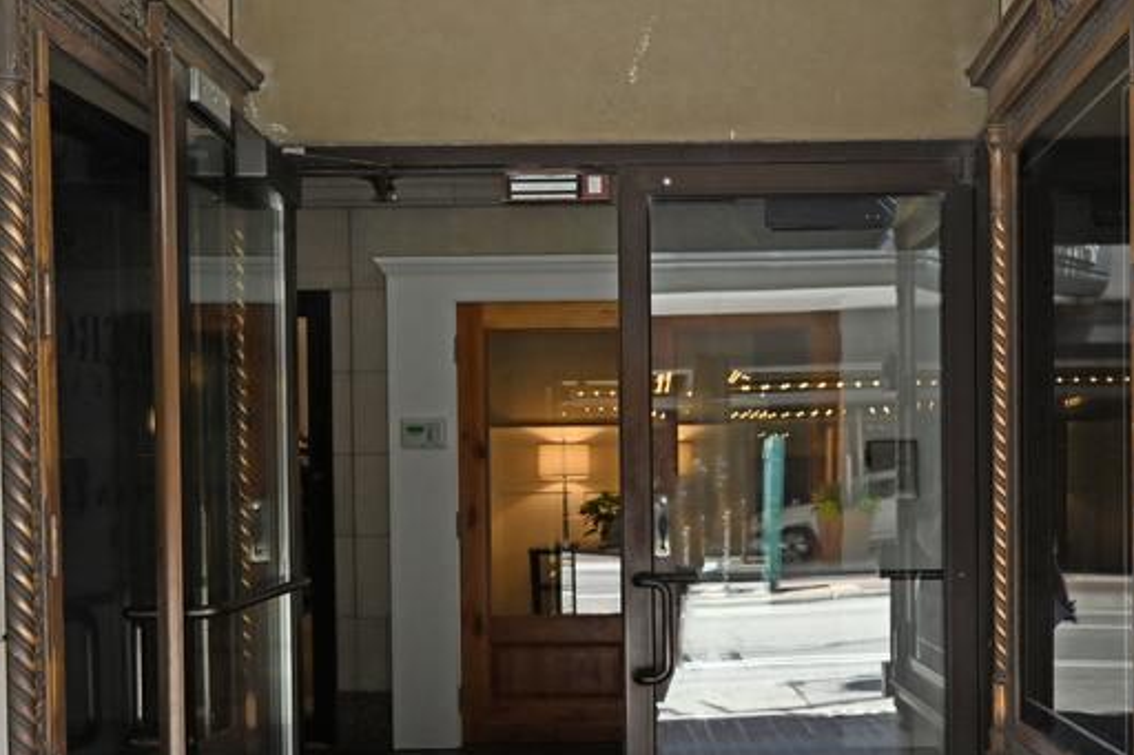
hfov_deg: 47.2
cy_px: 503
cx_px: 664
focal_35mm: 41
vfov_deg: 32.3
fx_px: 1291
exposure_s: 1/250
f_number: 4
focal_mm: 14
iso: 320
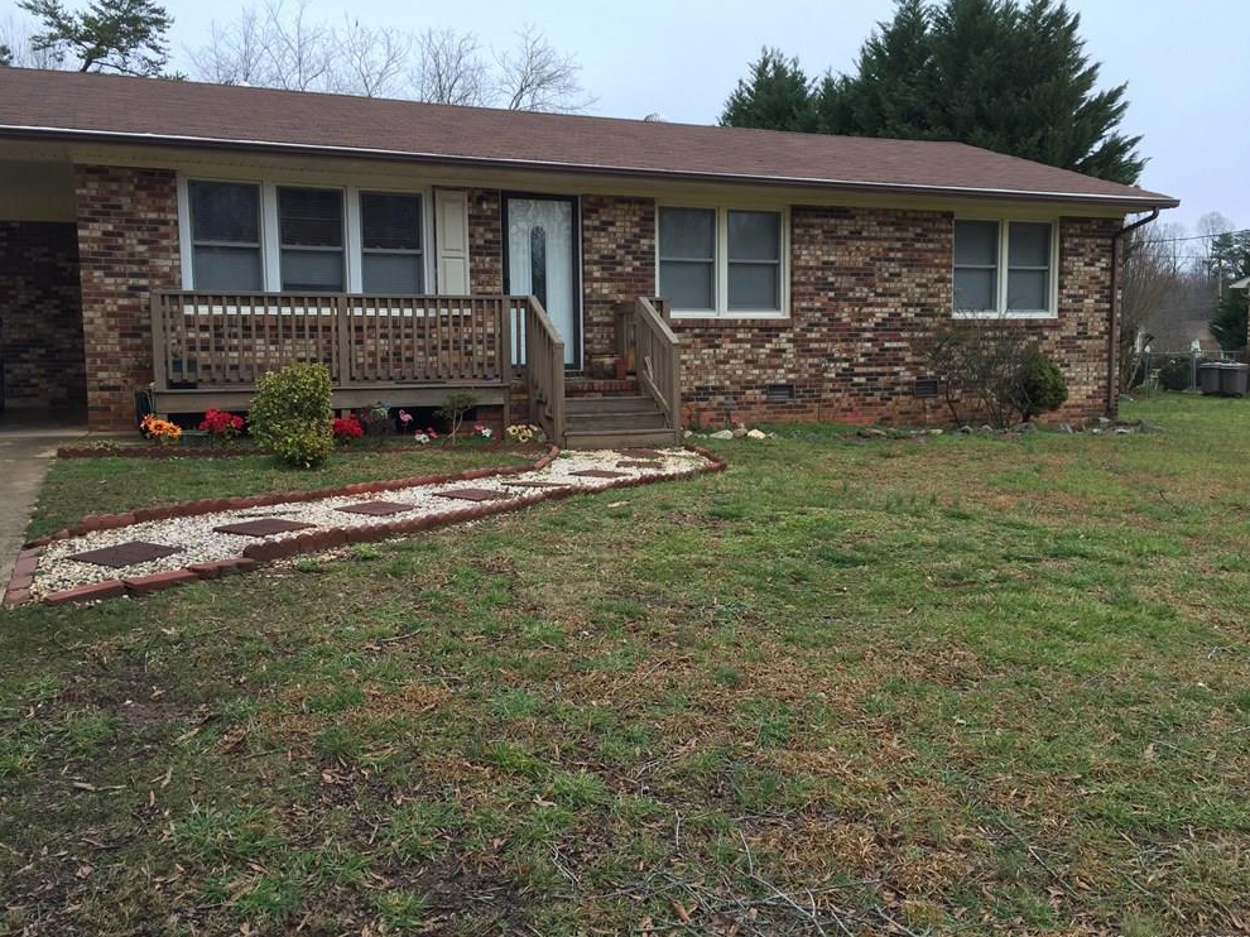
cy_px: 470
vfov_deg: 46.8
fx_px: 1083
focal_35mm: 30
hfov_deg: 60.0
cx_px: 614
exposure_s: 1/171
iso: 32
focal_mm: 4.15
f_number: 2.2
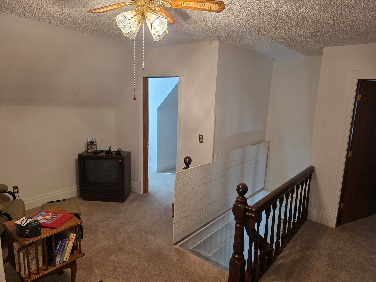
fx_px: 250
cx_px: 188
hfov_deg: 73.9
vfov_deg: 58.9
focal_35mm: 23
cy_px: 141
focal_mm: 6.3
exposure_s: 1/120
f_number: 1.7
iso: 320
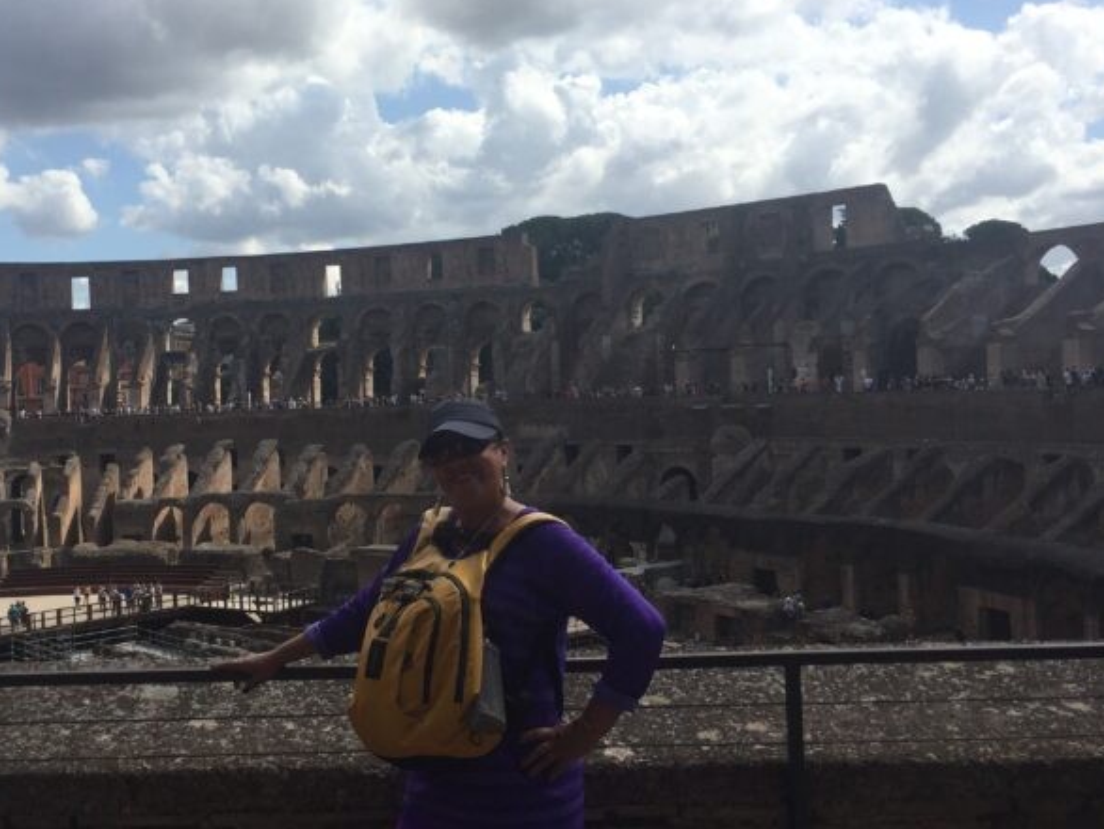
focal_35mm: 38
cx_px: 433
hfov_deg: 48.6
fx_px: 1212
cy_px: 409
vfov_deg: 37.7
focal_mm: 4.15
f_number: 2.2
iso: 32
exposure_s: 1/2825
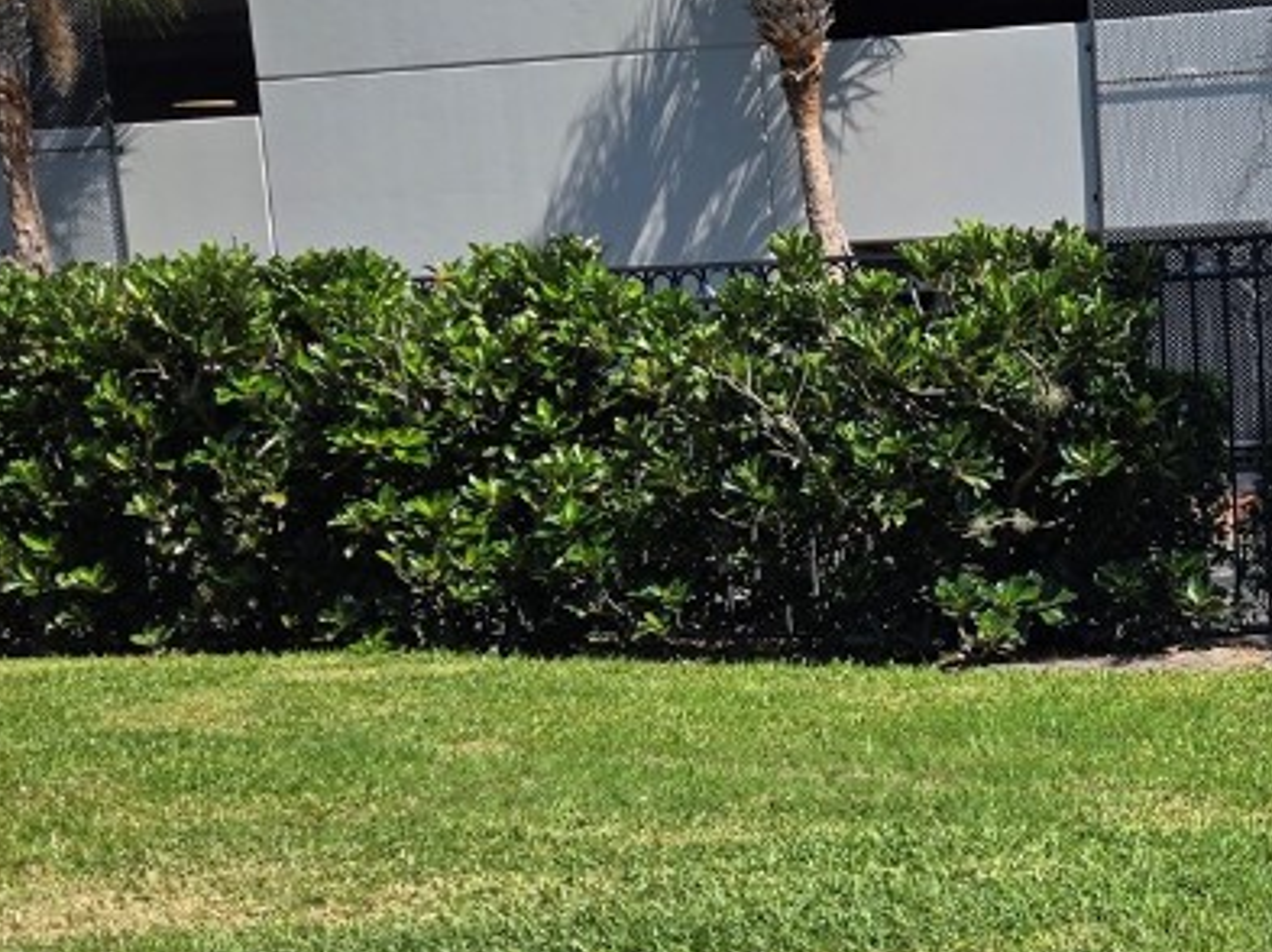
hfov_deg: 29.5
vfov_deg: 23.9
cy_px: 793
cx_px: 1346
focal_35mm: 60
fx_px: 2203
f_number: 1.8
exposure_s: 1/1864
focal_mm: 5.4
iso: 25
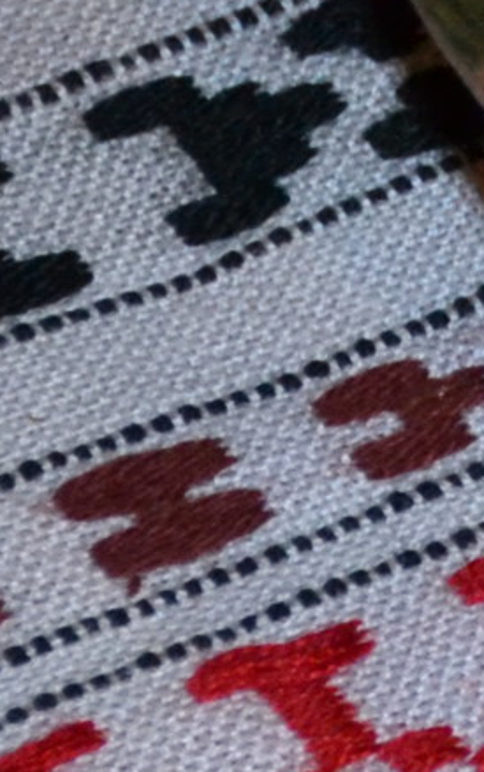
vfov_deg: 3.9
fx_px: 11399
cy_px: -334
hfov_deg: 2.3
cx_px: 2466
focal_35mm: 541
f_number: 4.5
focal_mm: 45
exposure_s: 1/60
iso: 1400
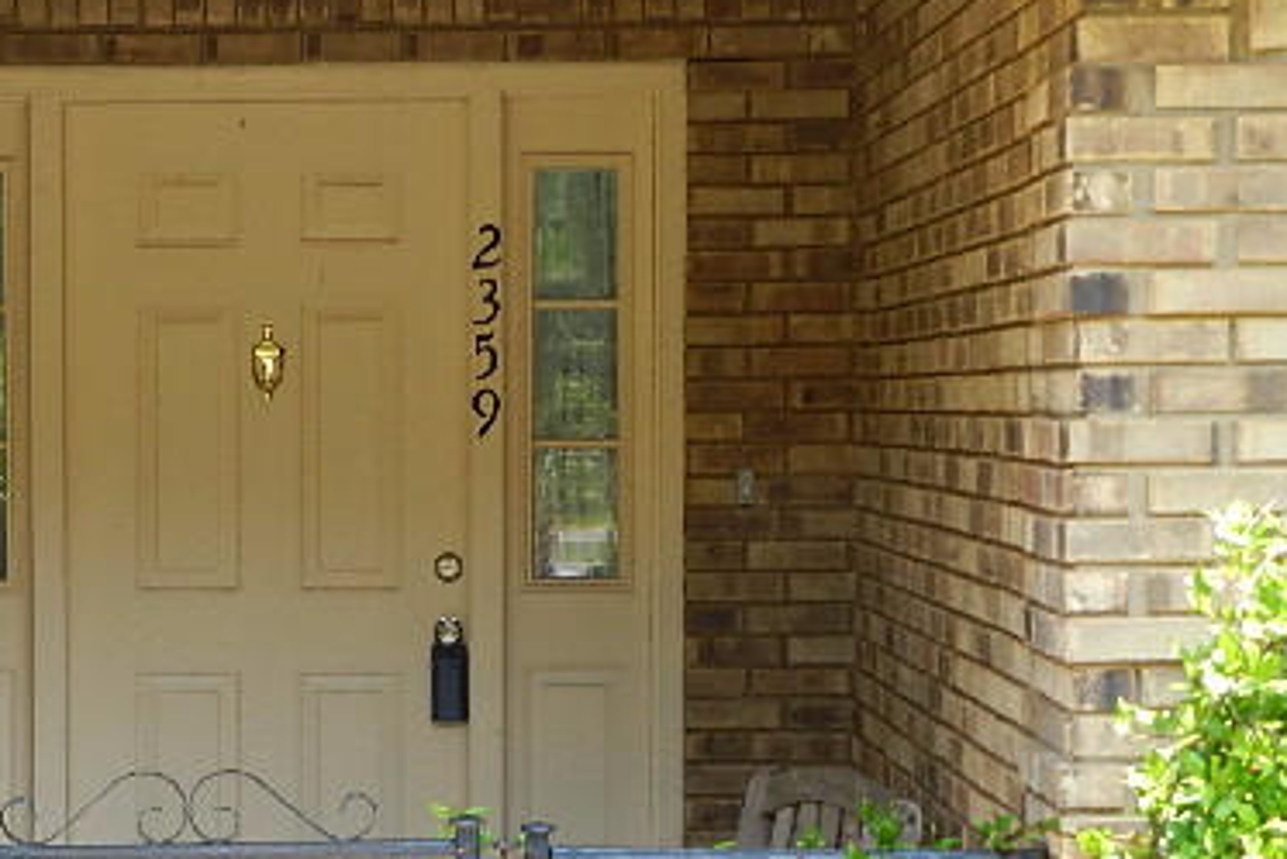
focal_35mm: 107
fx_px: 3827
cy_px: 586
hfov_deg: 18.9
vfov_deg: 12.8
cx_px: 245
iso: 160
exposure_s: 1/100
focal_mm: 10.7
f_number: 4.6
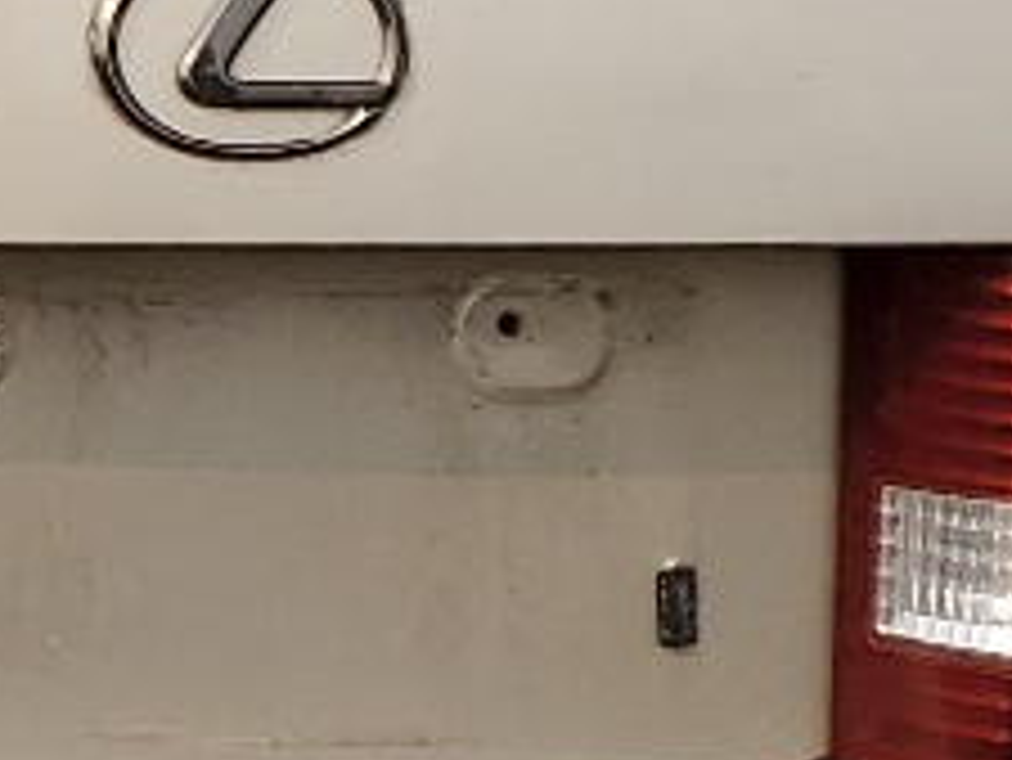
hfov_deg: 10.7
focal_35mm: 185
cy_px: 630
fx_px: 5411
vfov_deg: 8.0
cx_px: 256
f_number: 1.5
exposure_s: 1/2500
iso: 50
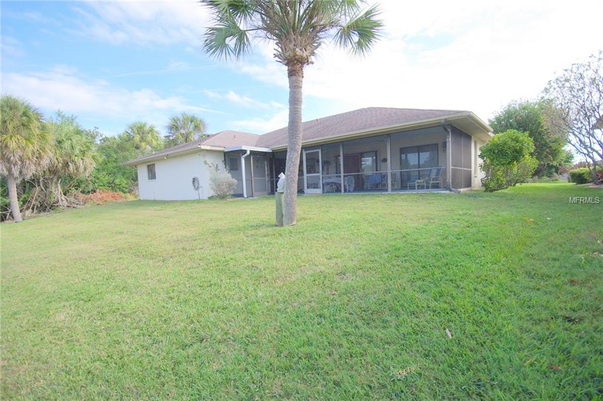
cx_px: 302
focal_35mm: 16
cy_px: 200
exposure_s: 1/125
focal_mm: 11
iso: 100
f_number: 6.7
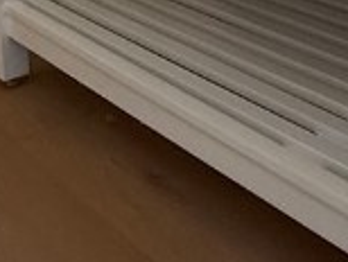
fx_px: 936
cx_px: 95
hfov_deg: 20.9
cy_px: -438
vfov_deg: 11.7
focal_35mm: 93
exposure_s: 1/120
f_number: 2.2
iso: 250
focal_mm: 2.22
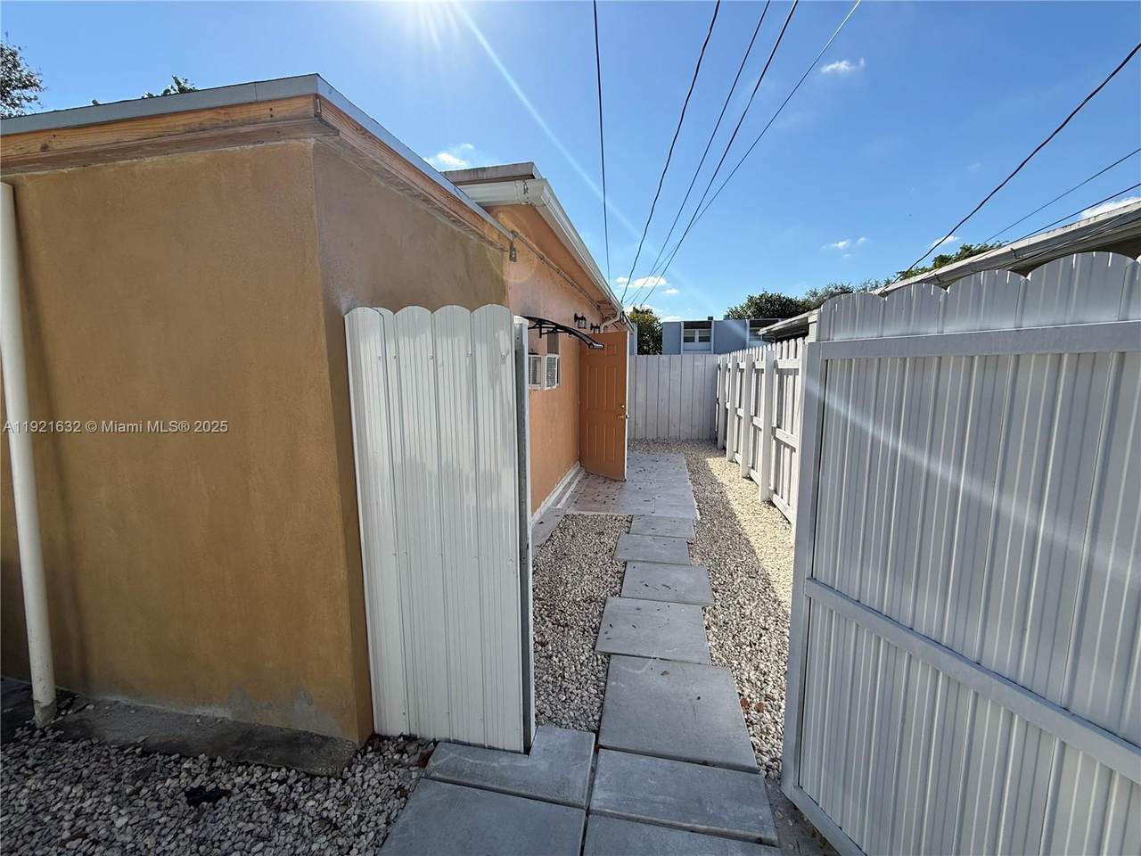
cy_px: 428
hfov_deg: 102.1
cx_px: 570
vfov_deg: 85.7
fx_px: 461
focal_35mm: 14
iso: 64
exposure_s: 1/2024
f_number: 2.2
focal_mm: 2.22
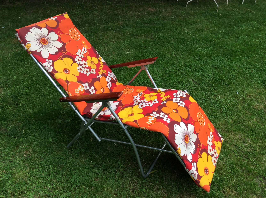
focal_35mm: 32
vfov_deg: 44.1
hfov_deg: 56.9
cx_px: 133
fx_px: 246
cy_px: 99
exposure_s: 1/289
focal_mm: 3.3
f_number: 2.4
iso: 32
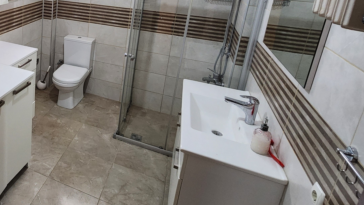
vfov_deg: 41.4
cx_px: 43
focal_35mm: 26
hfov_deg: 61.8
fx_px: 251
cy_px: 26
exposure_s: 1/50
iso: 400
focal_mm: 2.2
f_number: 2.2
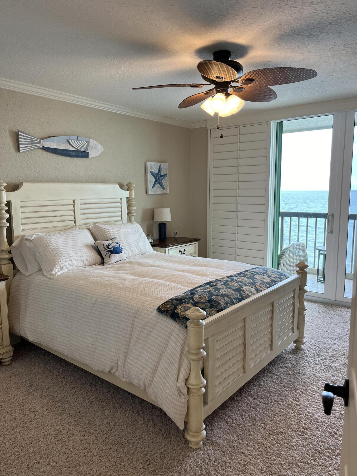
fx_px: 358
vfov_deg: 67.3
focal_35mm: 26
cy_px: 238
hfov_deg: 53.1
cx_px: 178
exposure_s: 1/120
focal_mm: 5.1
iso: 125
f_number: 1.6
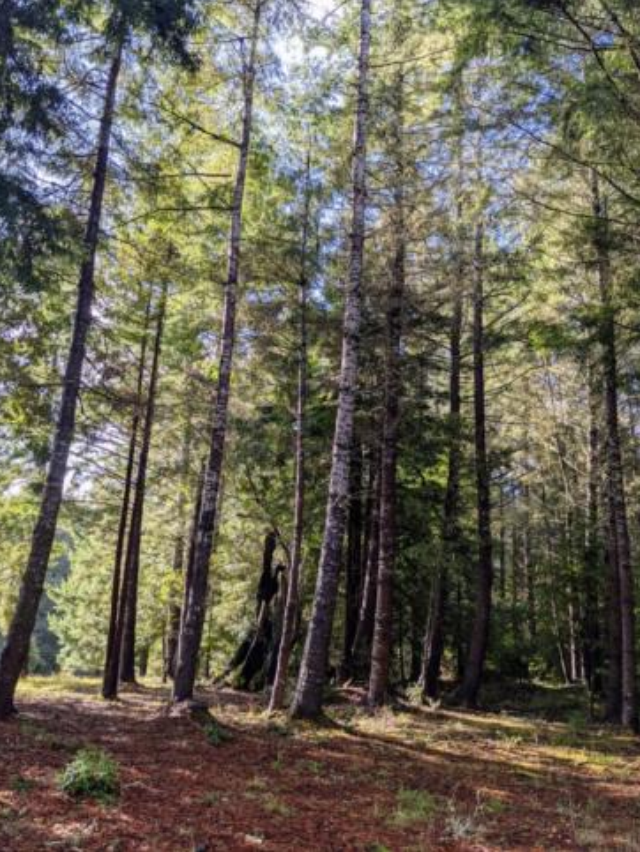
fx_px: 690
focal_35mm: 28
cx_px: 323
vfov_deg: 63.4
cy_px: 412
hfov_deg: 49.8
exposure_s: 1/443
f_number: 1.73
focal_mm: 4.38
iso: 50
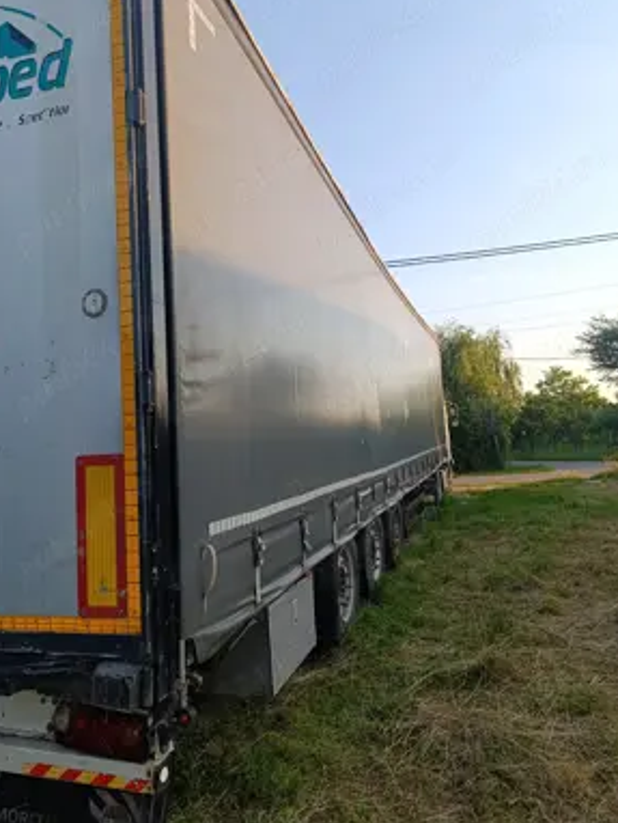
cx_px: 310
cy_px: 399
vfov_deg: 71.5
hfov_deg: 56.9
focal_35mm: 24
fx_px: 571
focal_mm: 6.14
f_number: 1.6
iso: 50
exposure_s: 1/110
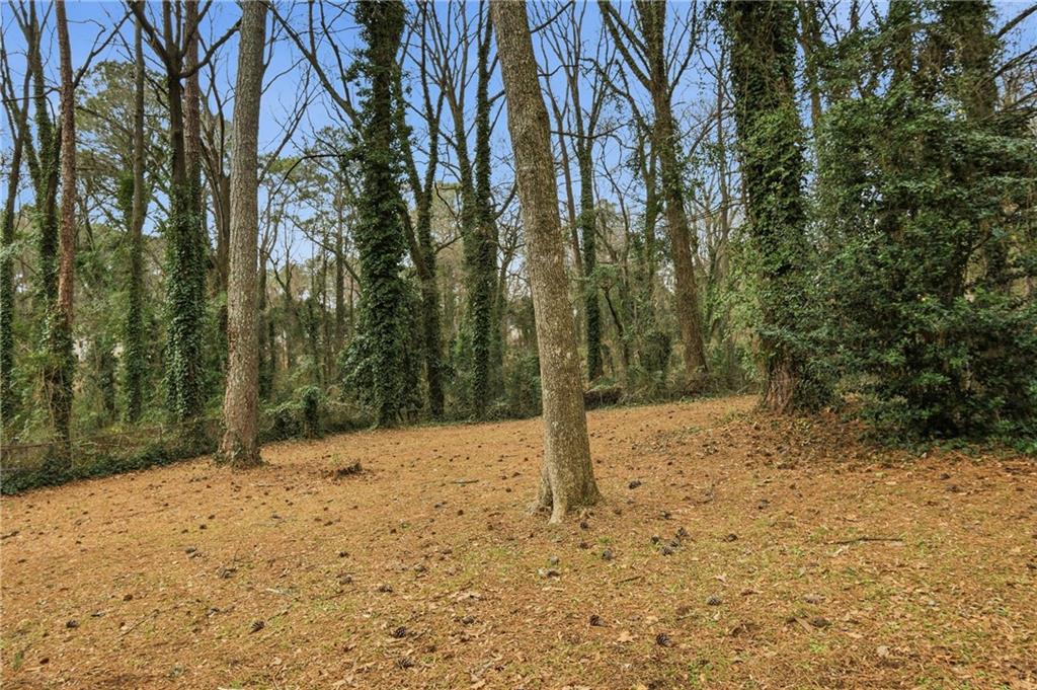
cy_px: 345
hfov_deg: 84.0
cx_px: 518
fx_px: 576
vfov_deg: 61.8
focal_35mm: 20
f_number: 9
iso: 250
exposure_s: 1/110
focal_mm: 13.2
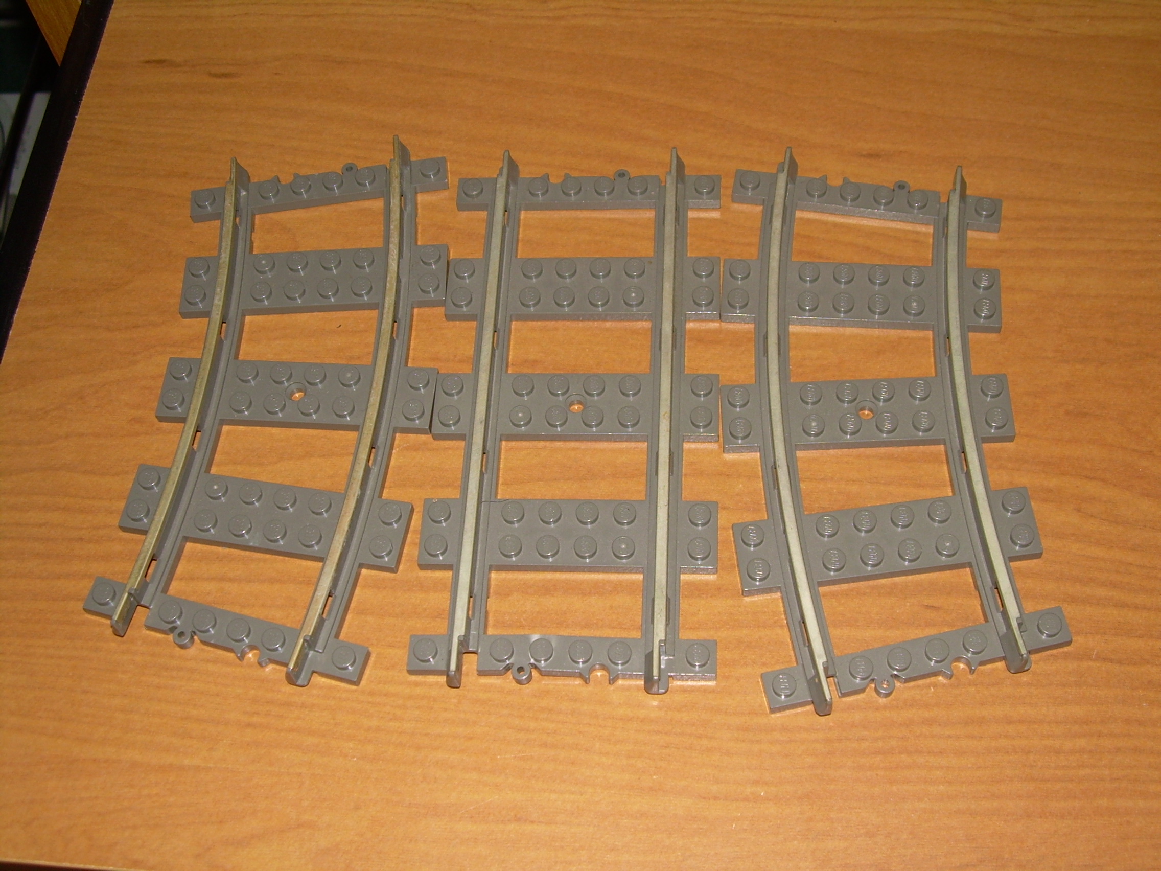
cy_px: 436
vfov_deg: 29.1
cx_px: 580
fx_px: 1677
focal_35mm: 50
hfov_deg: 38.2
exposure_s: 1/60
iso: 50
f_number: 3.1
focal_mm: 8.3
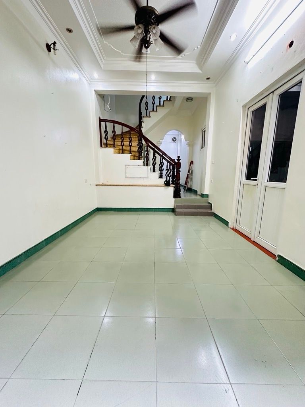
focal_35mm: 14
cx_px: 152
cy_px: 204
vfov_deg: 102.1
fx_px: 164
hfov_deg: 85.7
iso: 400
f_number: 2.2
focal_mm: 2.22
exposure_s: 1/50
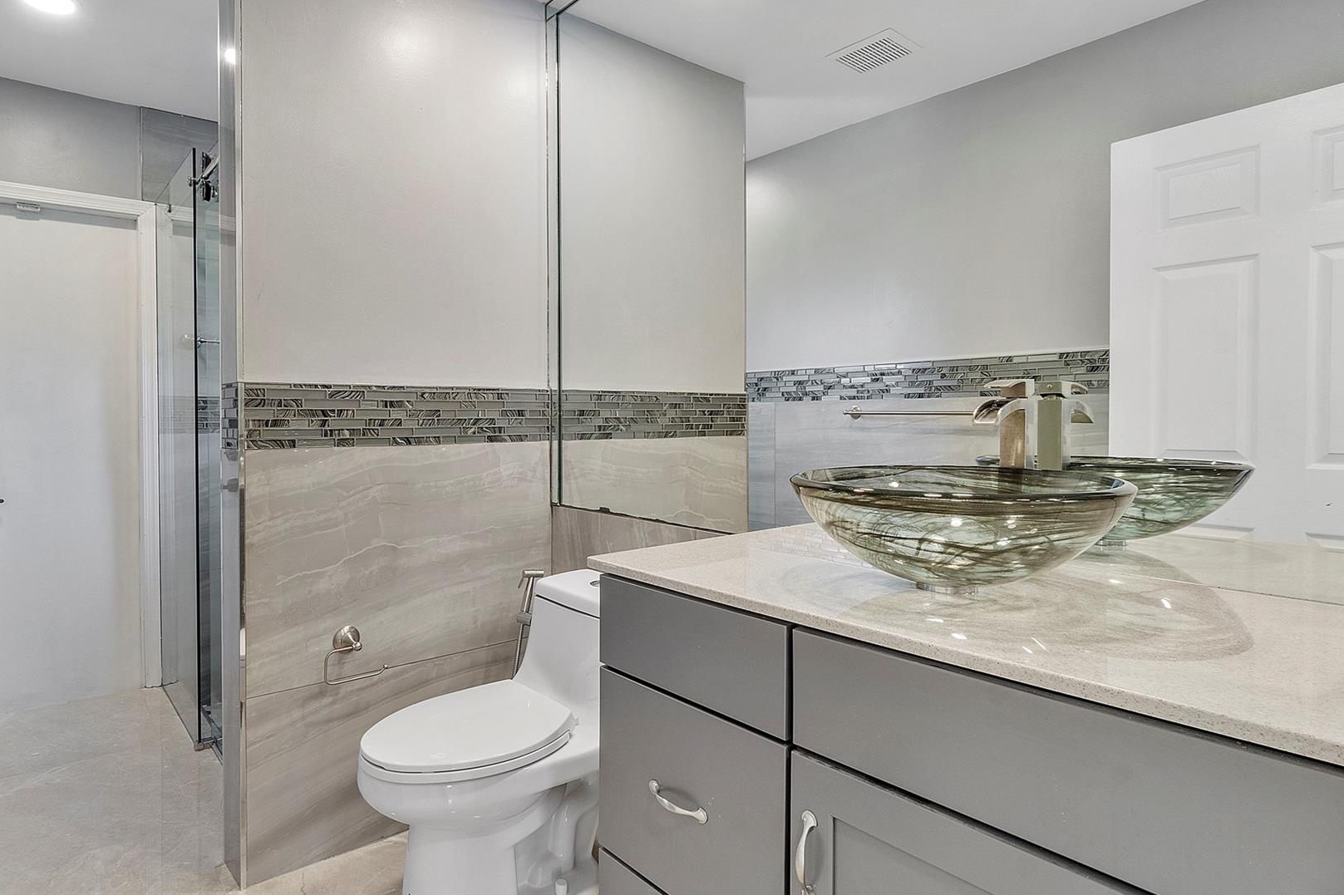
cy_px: 416
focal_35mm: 19
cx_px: 557
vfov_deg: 64.4
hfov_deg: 86.1
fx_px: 709
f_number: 11
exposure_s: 1/3
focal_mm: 10
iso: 160
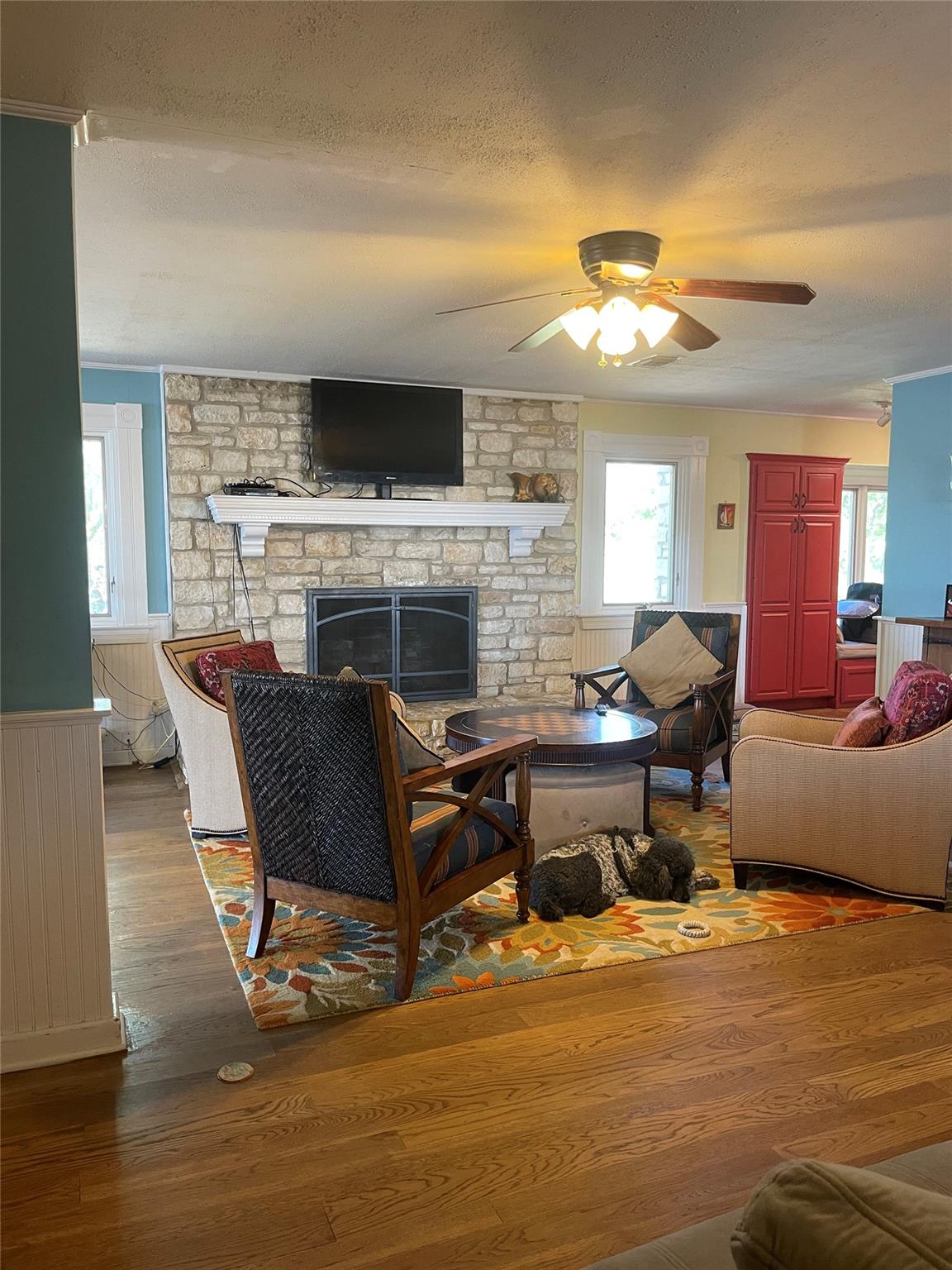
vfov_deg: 69.4
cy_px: 635
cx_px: 476
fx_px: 917
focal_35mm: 25
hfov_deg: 54.9
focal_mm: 5.1
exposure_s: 1/60
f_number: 1.6
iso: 200
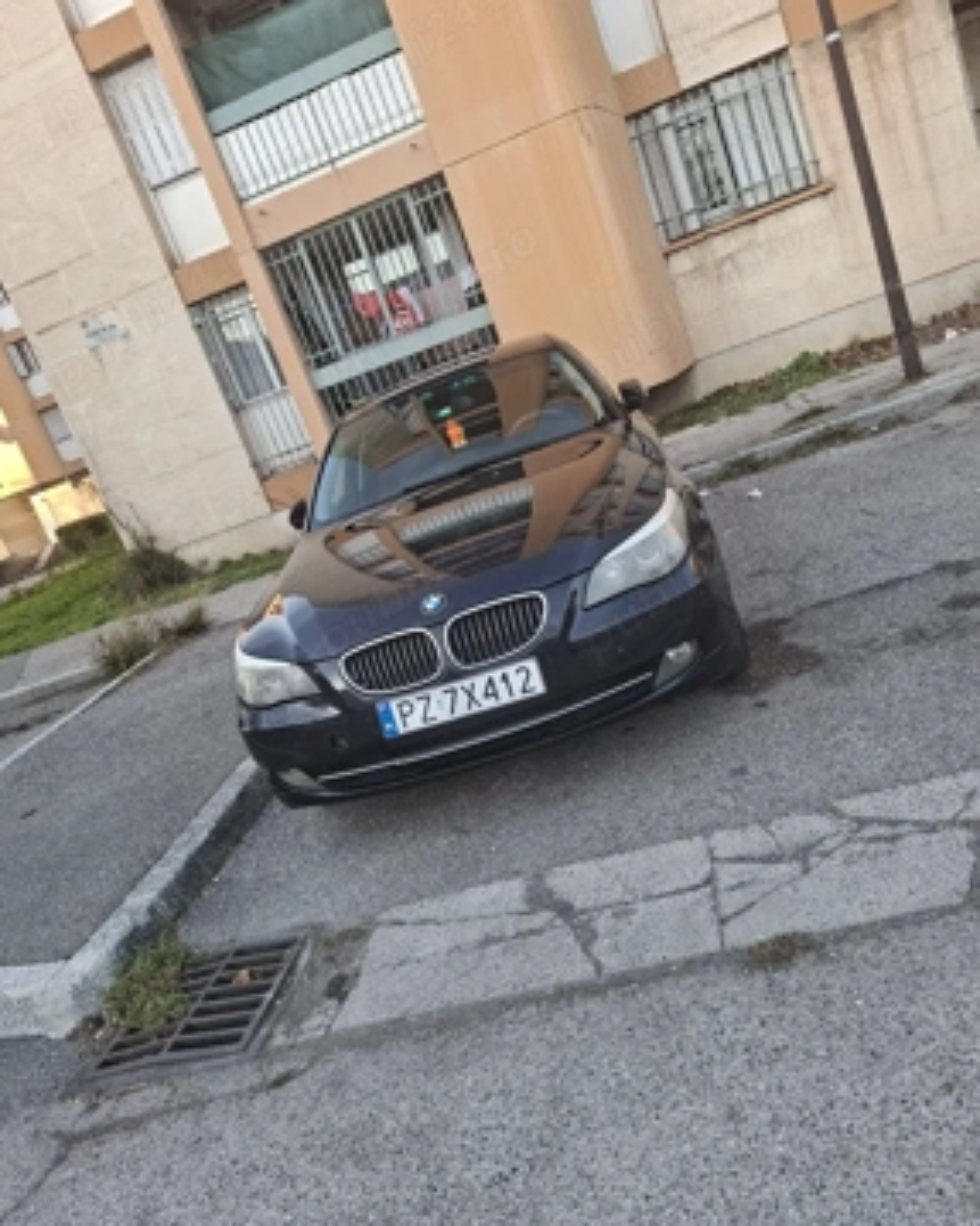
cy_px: 615
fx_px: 907
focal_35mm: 25
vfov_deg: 68.1
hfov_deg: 56.8
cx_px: 495
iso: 50
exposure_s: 1/100
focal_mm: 5.54
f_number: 1.8
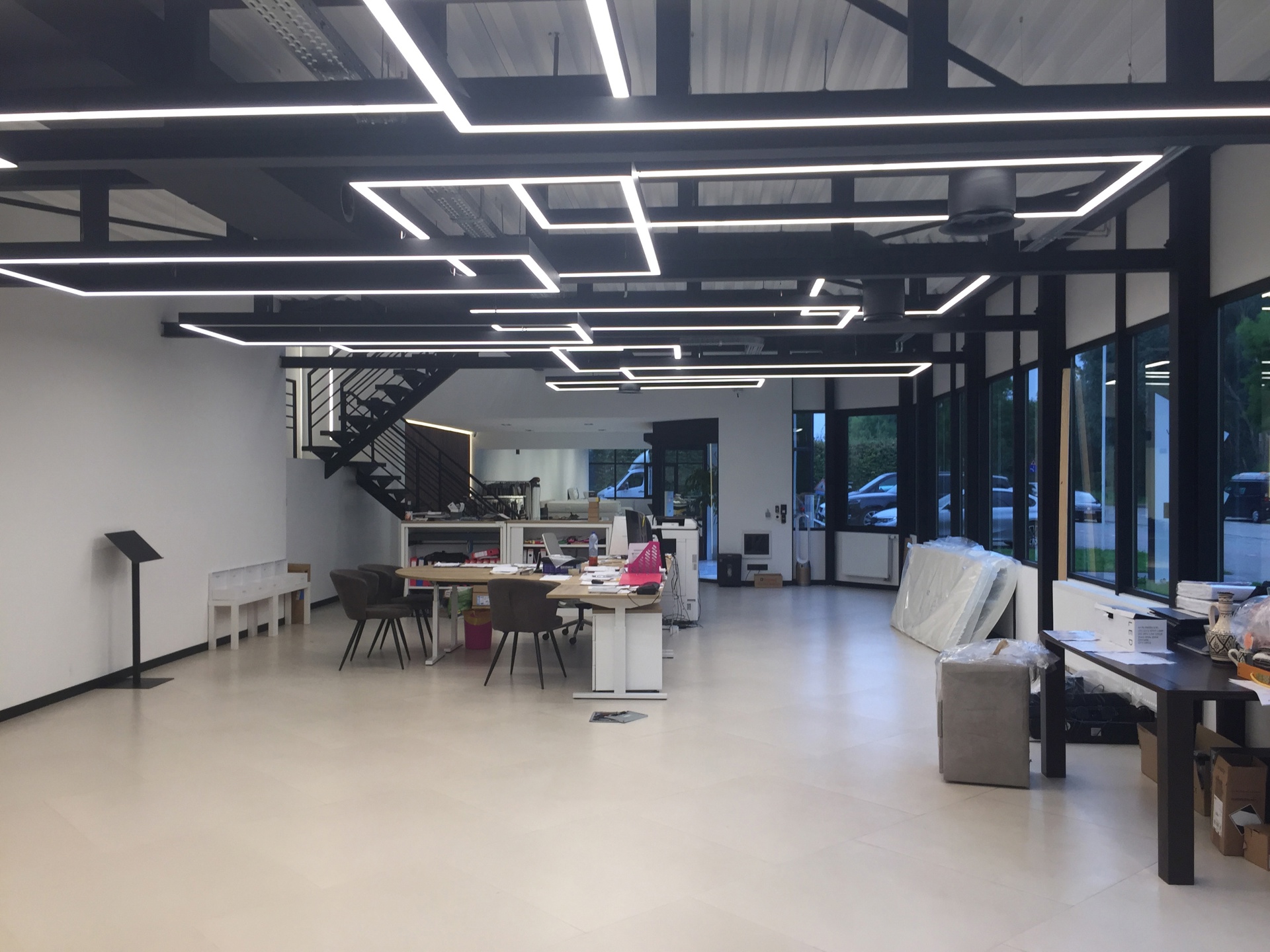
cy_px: 476
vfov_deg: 48.2
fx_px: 1064
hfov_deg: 61.7
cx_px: 635
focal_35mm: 29
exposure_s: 1/100
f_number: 2.2
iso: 50
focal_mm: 4.15
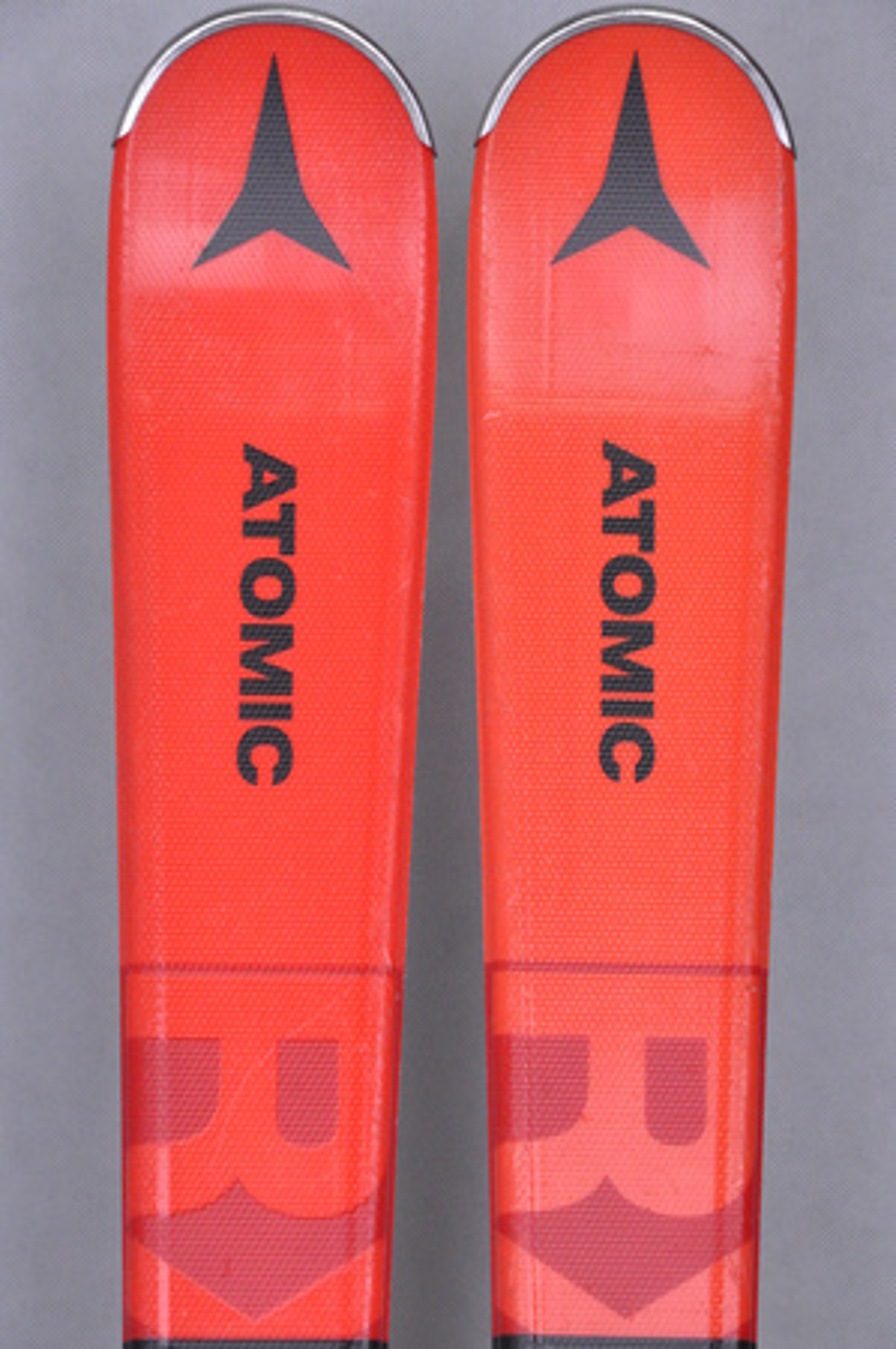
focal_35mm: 158
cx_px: 448
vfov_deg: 13.1
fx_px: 5893
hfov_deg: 8.7
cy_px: 674
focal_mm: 105
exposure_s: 1/125
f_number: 9.5
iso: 3200
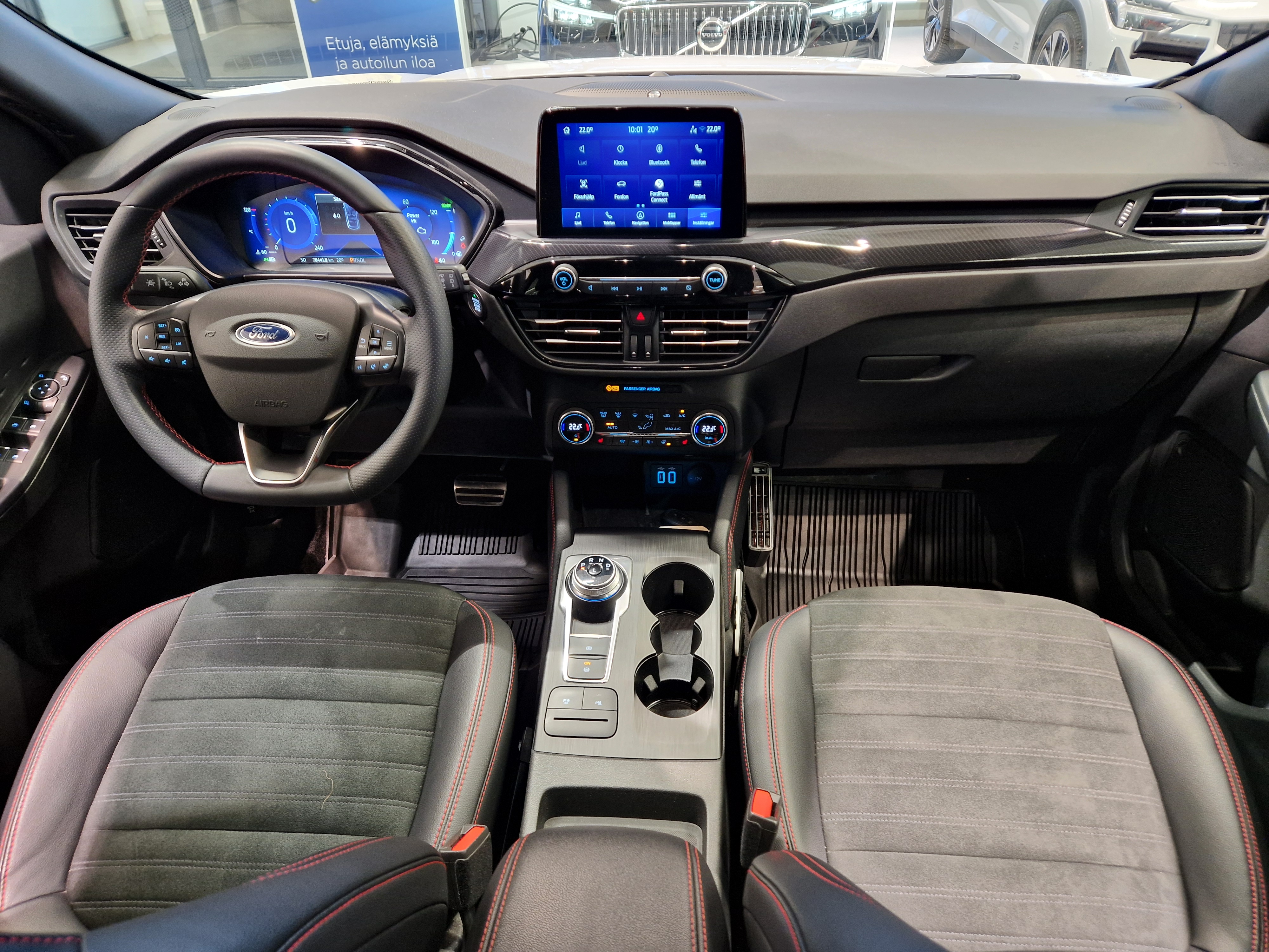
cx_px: 634
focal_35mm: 23
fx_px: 843
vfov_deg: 58.9
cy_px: 476
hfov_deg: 73.9
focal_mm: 5.4
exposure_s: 1/29
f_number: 1.8
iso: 250
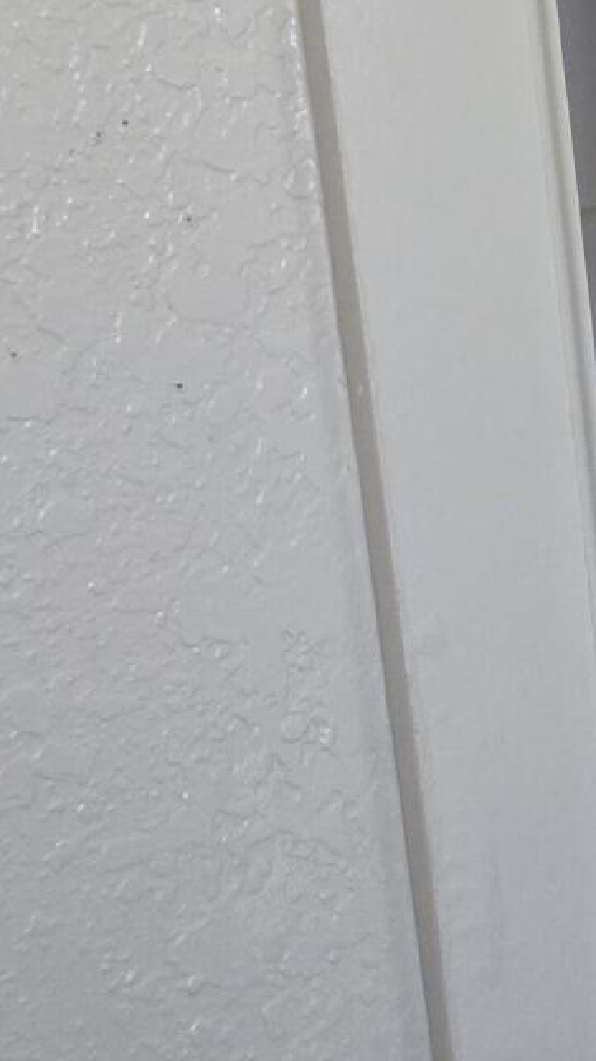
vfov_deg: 27.0
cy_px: 348
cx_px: 1175
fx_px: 2195
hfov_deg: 13.4
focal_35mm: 78
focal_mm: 6.3
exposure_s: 1/120
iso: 1000
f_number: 1.7
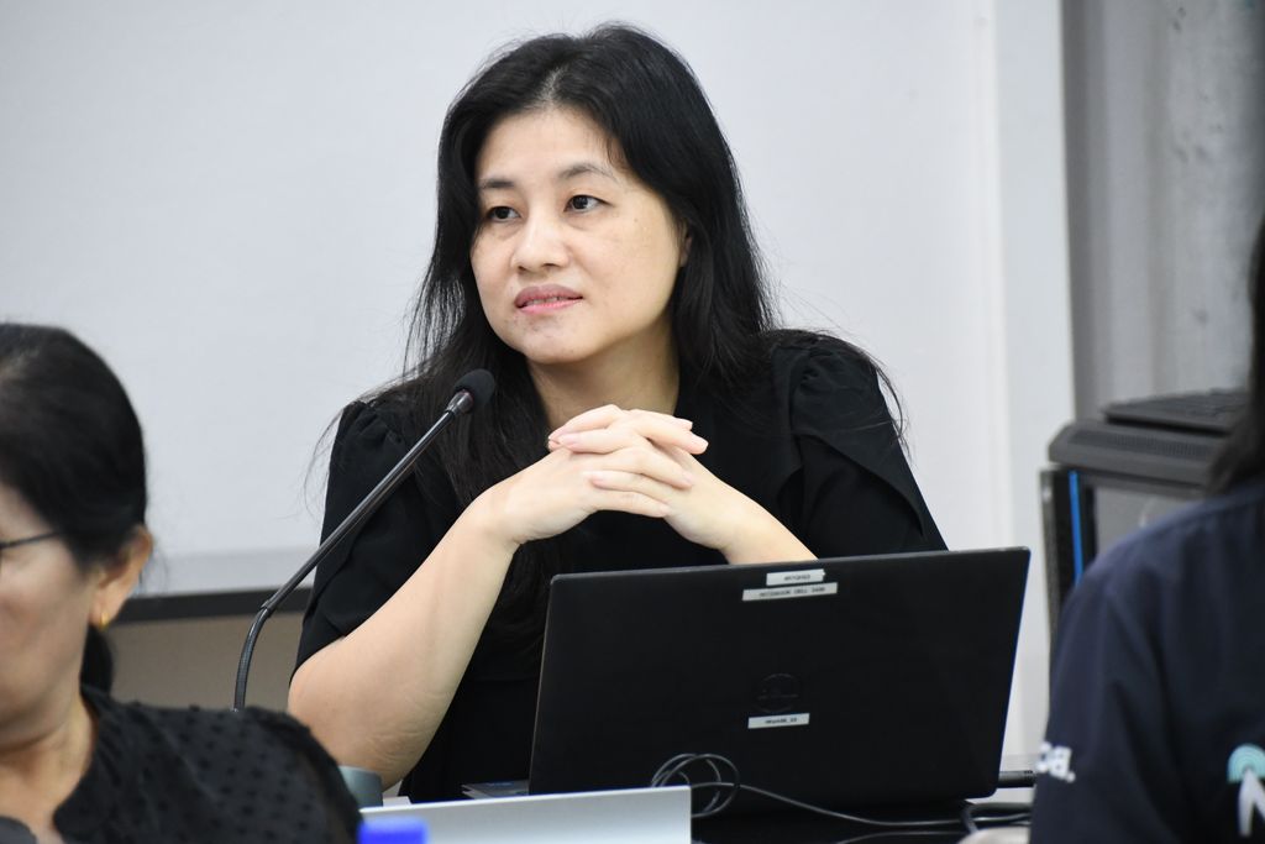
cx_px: 632
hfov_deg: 7.9
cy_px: 422
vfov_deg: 5.2
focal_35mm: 262
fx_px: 9207
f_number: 6
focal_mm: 175
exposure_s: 1/50
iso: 3200
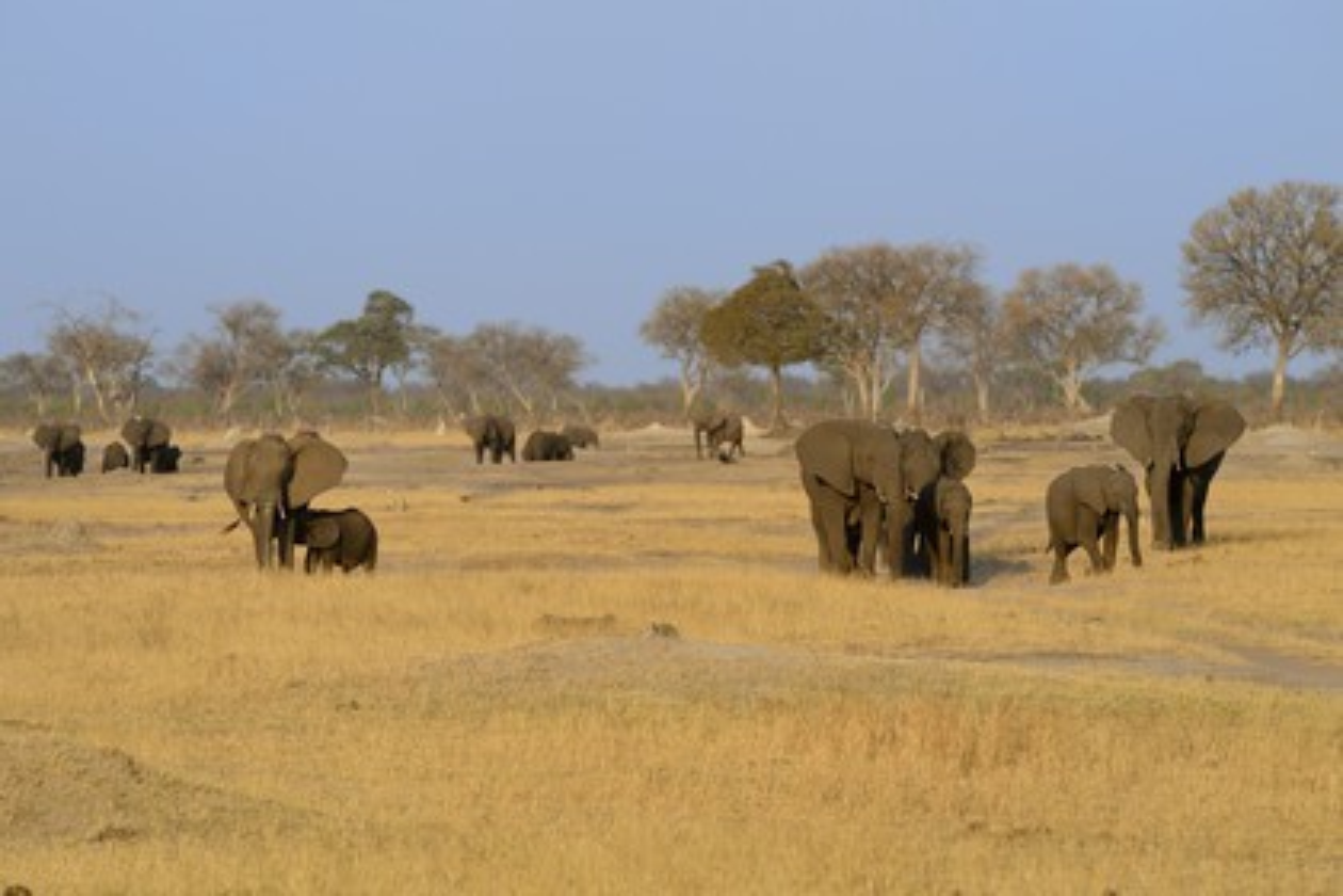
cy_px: 448
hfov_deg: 7.9
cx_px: 672
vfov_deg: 5.3
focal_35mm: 260
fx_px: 9699
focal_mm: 260
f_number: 9
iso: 400
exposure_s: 1/500
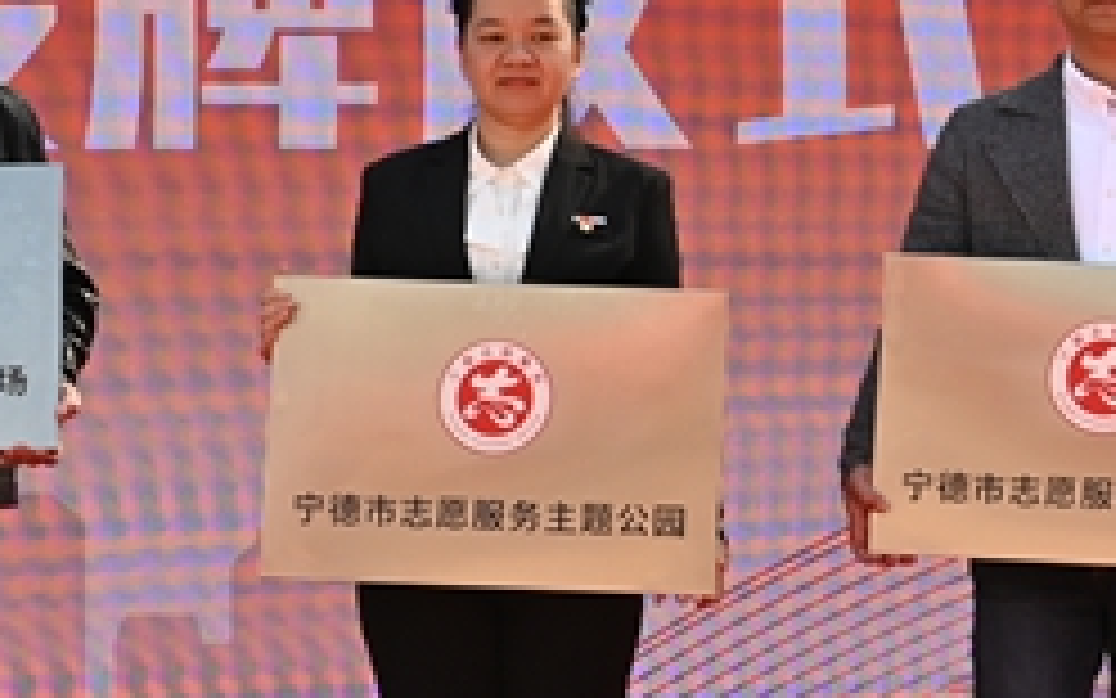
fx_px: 4501
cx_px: 446
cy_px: 236
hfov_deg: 14.1
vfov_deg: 8.9
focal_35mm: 148
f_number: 5.6
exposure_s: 1/250
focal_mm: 30
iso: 180
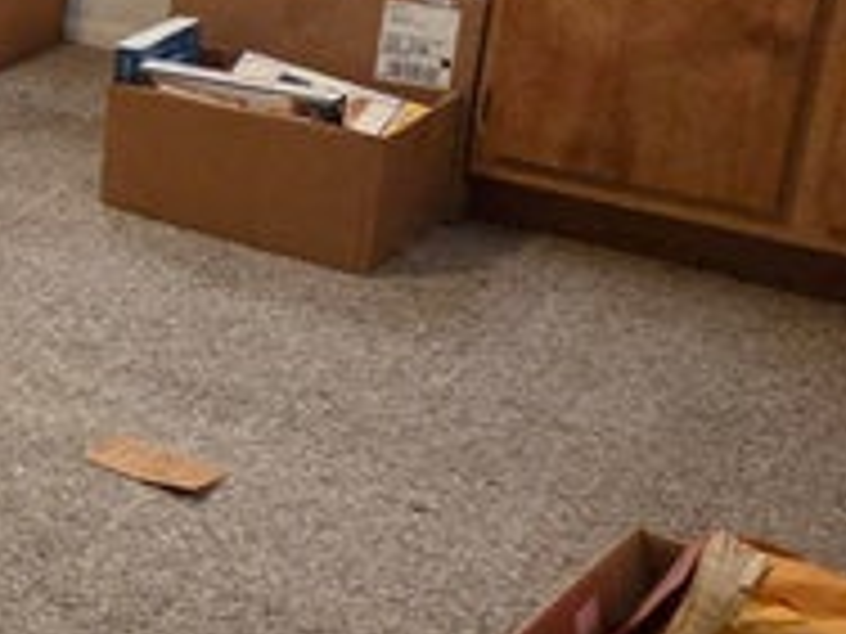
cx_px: -727
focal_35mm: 59
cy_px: 4
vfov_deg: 23.8
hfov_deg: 20.7
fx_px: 1442
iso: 640
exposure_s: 1/60
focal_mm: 2.2
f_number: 2.2
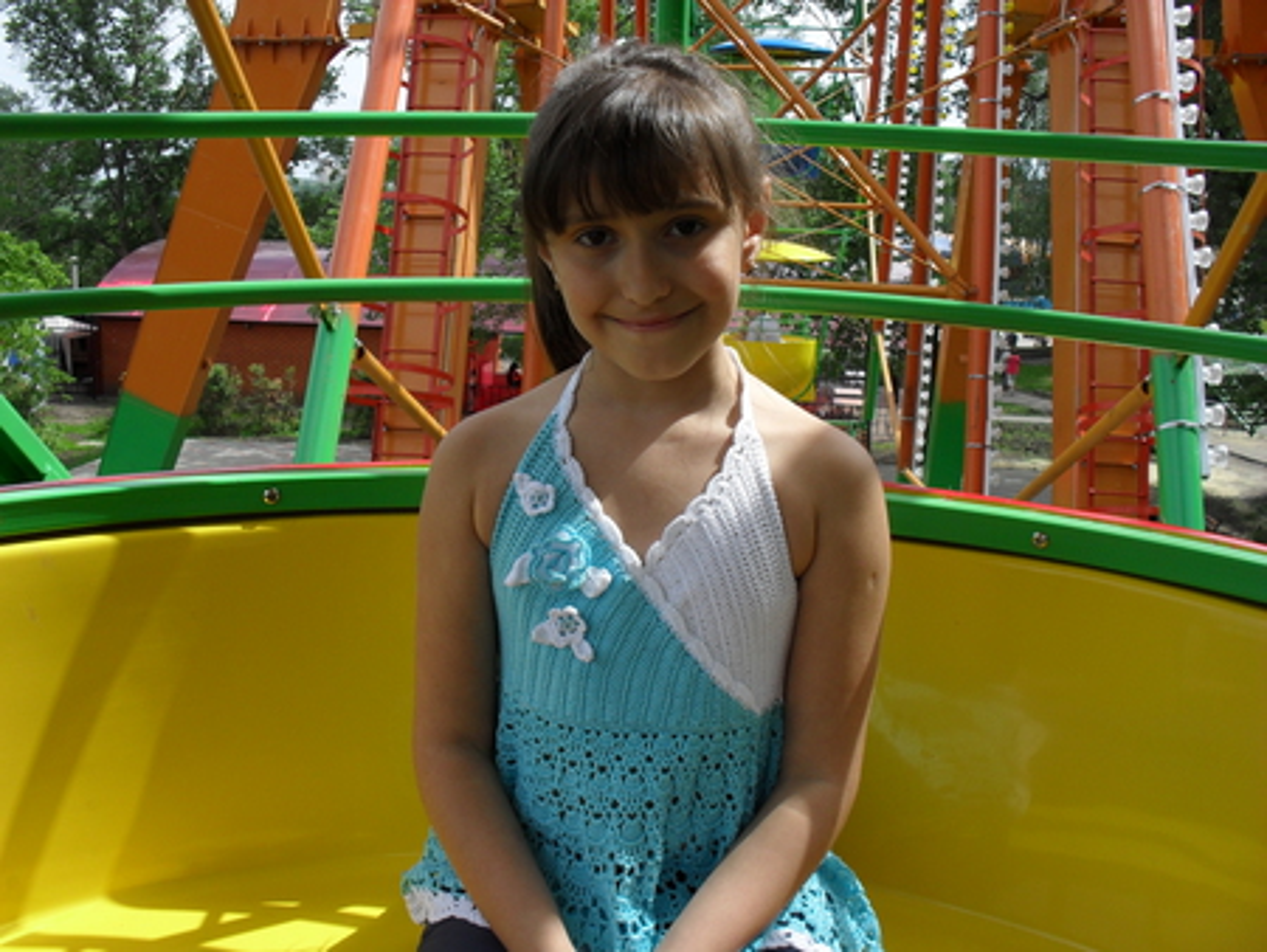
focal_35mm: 35
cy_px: 476
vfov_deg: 40.7
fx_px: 1282
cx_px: 634
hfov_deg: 52.6
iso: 100
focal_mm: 6.3
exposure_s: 1/125
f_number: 8.4
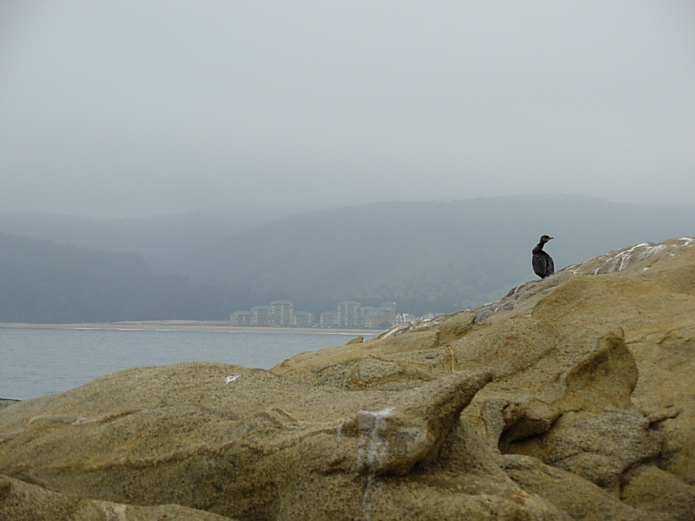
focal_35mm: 104
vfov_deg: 14.2
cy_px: 260
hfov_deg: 18.9
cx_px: 348
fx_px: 2088
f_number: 4
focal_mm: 17.2
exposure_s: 1/456
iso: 50
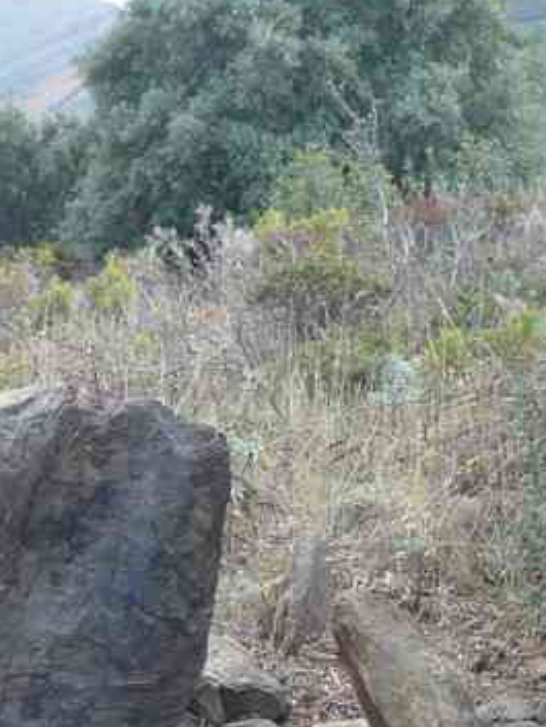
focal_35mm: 88
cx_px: 122
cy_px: 727
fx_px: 1850
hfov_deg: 16.7
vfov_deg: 21.5
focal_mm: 5.8
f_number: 2.8
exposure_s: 1/125
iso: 100
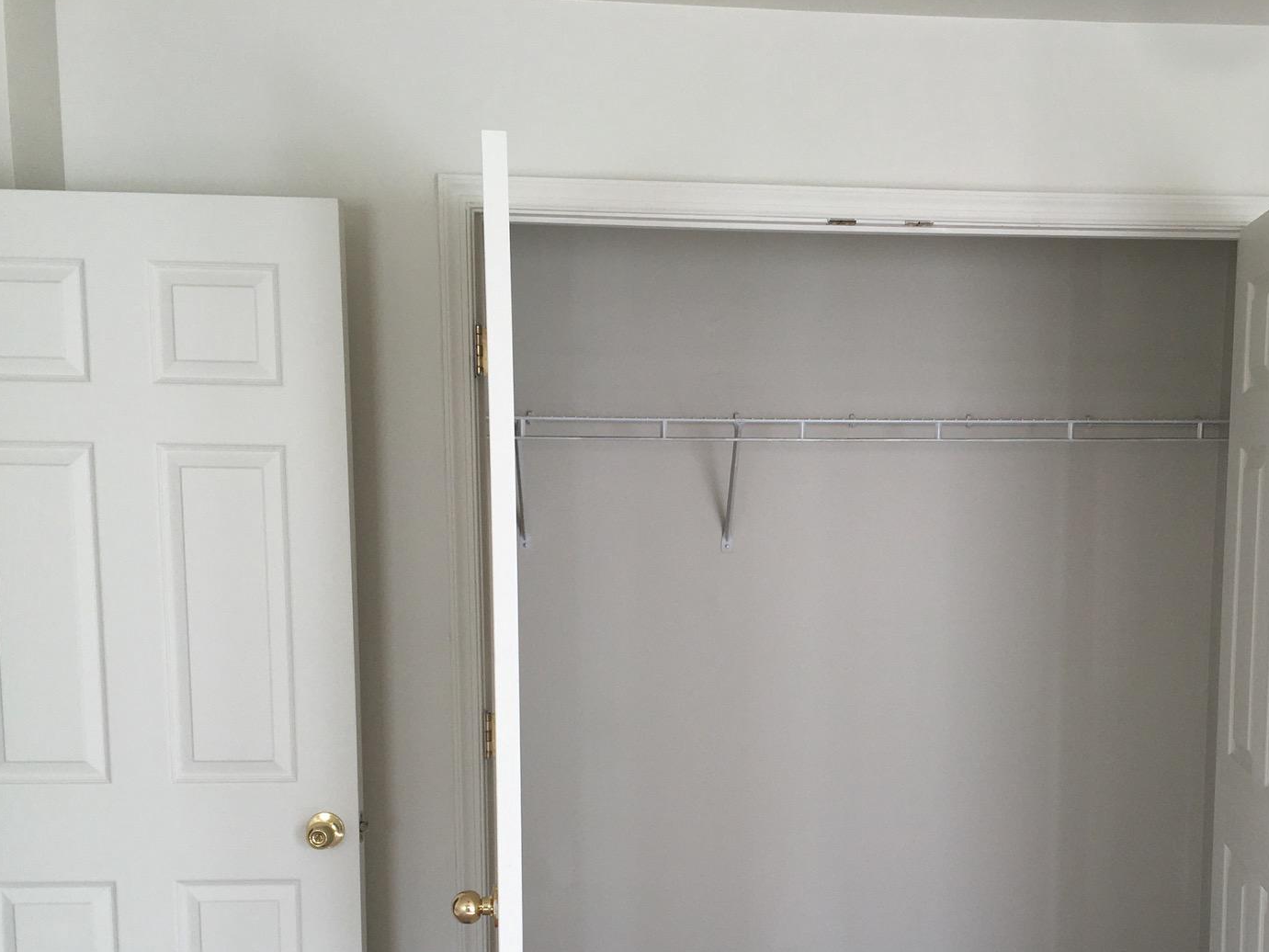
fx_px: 1576
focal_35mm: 43
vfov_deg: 33.0
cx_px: 833
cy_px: 696
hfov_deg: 43.3
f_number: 2.2
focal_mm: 4.15
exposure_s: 1/70
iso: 25
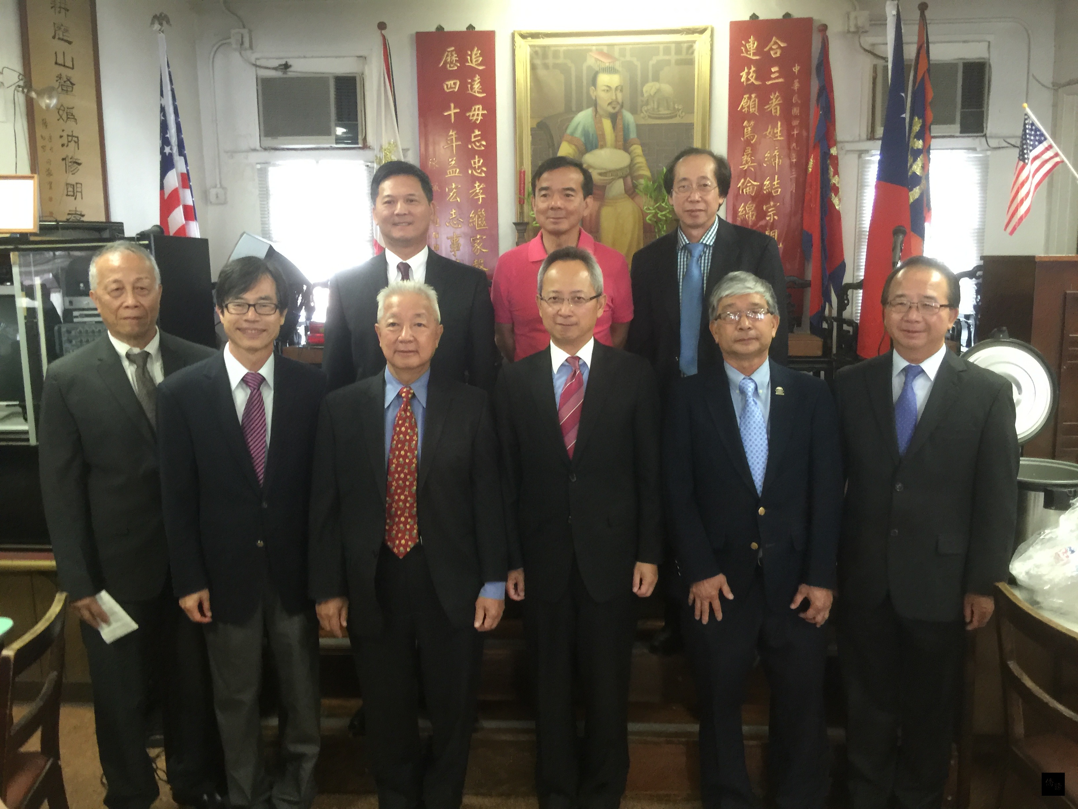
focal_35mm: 29
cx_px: 539
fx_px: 903
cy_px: 404
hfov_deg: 61.7
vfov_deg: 48.2
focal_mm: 4.15
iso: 64
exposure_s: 1/4
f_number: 2.2
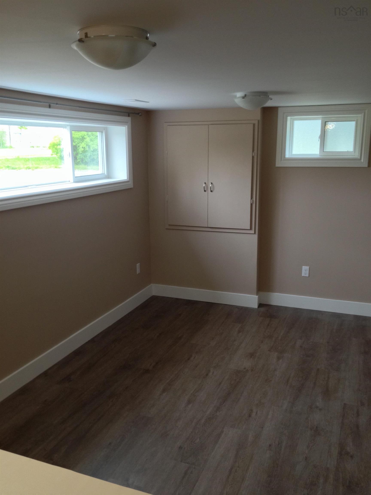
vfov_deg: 52.6
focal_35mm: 35
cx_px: 186
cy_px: 248
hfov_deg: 40.7
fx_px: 500
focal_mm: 4.28
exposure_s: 1/20
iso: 100
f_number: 2.4
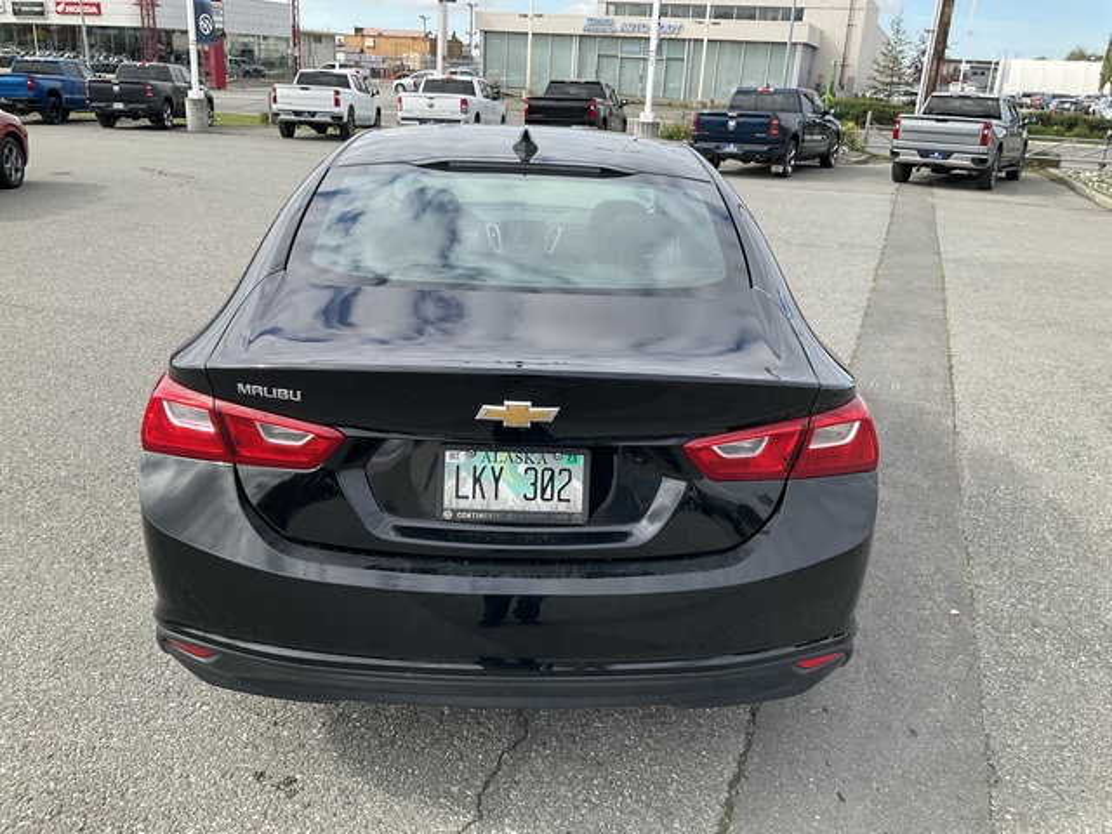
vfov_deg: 48.2
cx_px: 556
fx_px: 932
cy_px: 417
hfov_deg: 61.7
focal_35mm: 29
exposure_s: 1/804
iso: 25
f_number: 1.8
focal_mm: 3
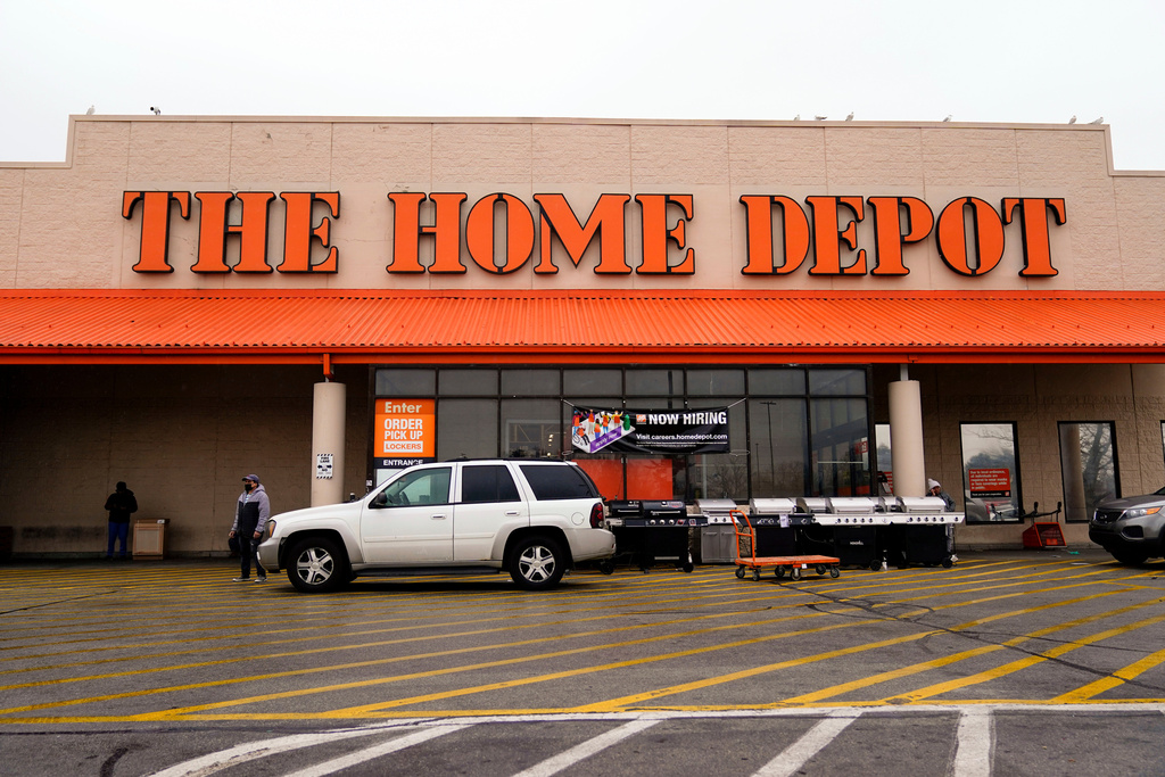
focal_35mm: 29
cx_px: 582
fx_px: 939
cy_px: 388
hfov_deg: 63.7
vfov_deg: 45.0
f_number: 2.8
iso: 320
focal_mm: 29
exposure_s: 1/800
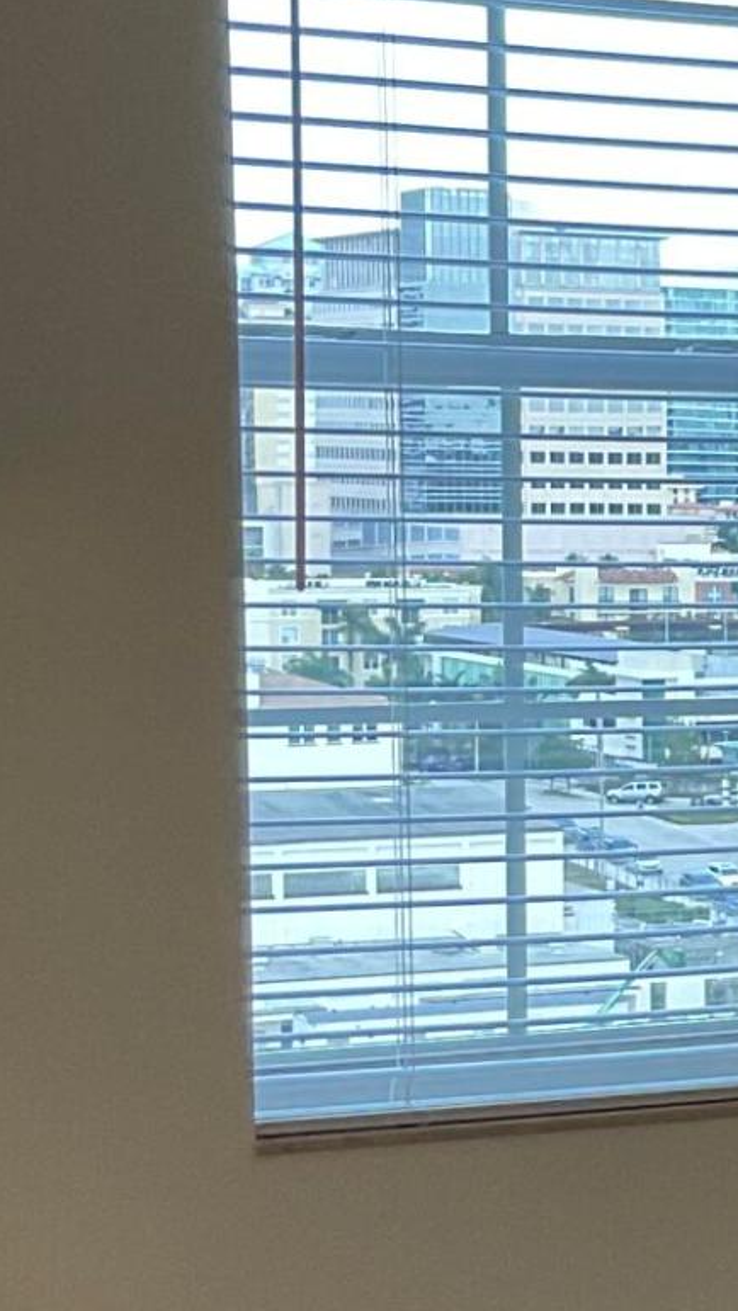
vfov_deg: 18.1
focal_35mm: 118
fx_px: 4103
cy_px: 740
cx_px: 1979
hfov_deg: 8.9
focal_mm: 3
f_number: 1.8
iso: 50
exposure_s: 1/120
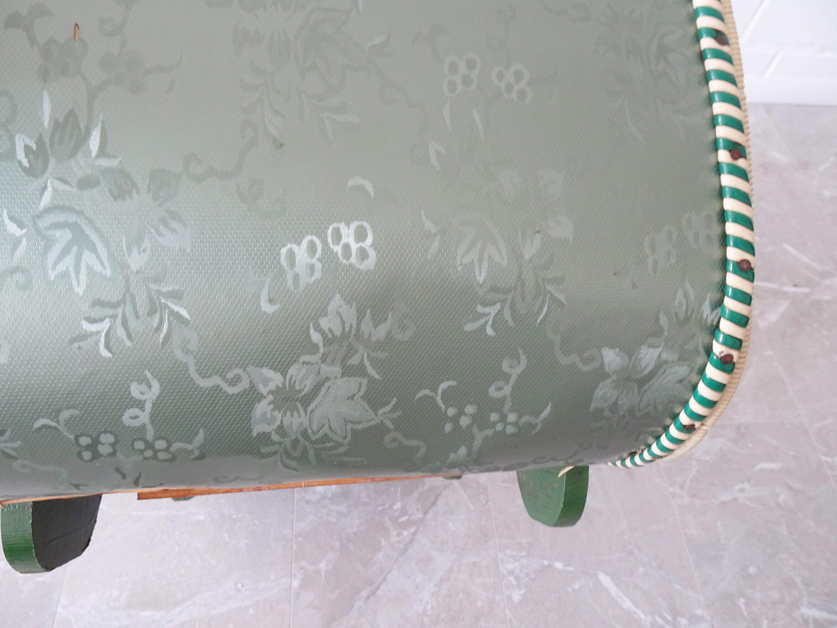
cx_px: 418
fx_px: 580
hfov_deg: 71.6
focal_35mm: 24
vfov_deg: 56.8
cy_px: 314
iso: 160
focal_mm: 4.1
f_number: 3.5
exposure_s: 1/30
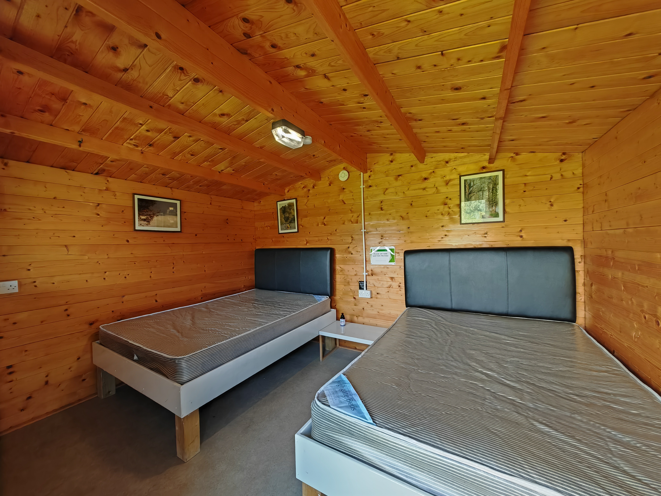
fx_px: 248
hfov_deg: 106.2
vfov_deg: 89.9
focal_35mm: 13
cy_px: 248
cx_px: 330
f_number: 2
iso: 237
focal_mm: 1.82
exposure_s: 1/50
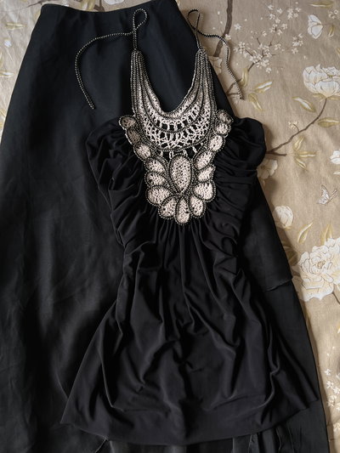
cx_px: 170
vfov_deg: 67.3
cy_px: 226
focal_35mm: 26
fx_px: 340
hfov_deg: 53.1
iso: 50
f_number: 1.5
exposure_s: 1/121
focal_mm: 5.7
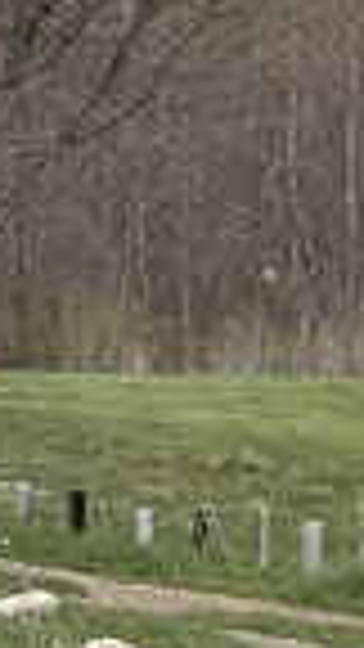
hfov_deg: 1.6
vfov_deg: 2.8
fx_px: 13315
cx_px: 1303
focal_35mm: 776
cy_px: -194
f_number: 2.8
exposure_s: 1/638
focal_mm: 16.89
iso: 32
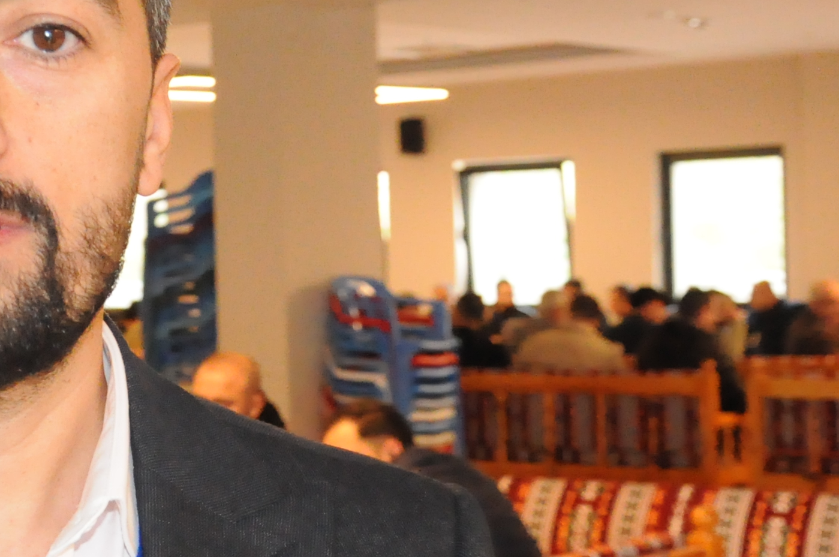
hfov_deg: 20.3
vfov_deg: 14.1
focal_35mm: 97
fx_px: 2247
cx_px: -61
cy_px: 370
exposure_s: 1/60
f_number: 5.6
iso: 3200
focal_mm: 21
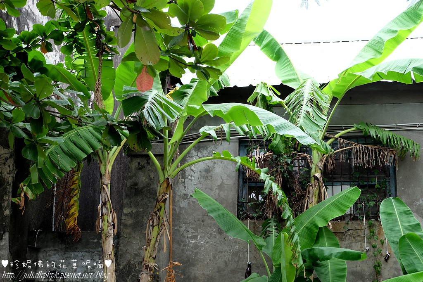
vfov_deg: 25.5
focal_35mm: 53
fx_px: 623
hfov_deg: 37.5
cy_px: 141
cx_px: 212
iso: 800
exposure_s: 1/300
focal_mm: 35.5
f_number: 5.6
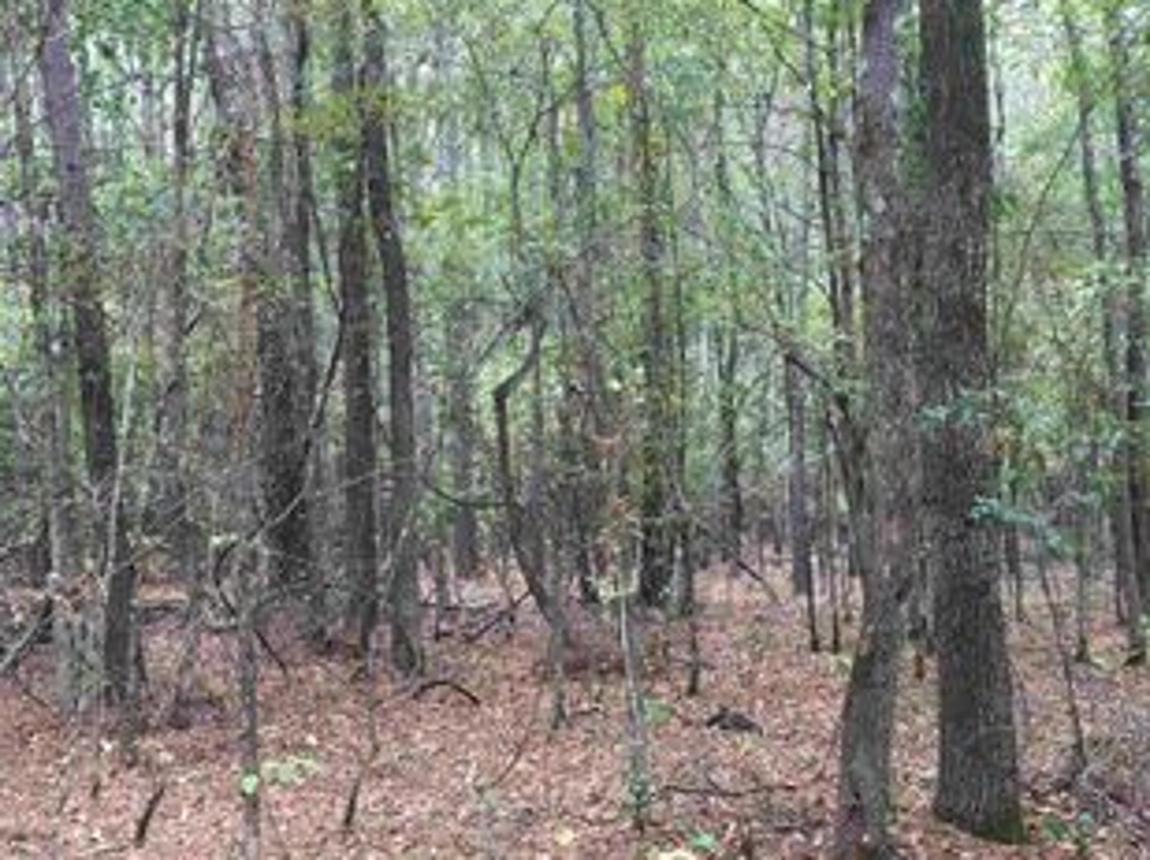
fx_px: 1560
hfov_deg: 40.5
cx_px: 532
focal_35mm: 47
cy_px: 497
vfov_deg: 30.8
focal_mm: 4.15
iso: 32
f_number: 2.2
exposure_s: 1/40
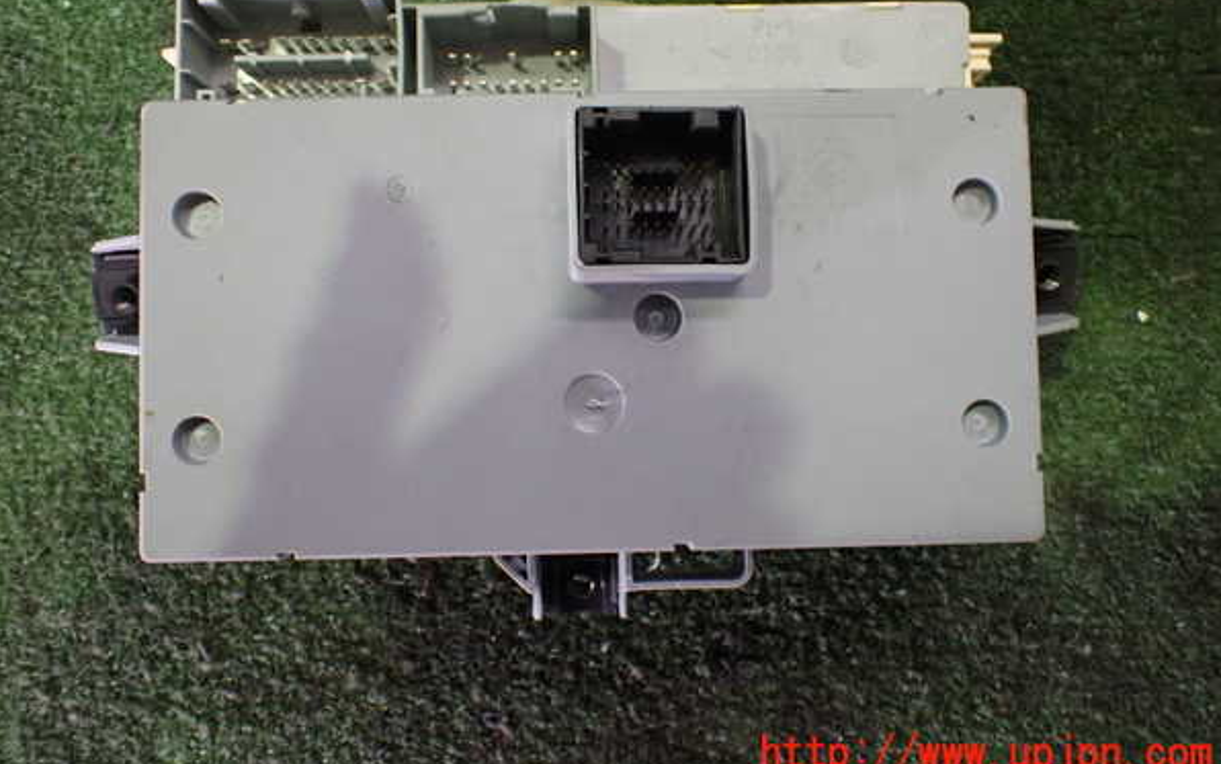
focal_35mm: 32
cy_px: 320
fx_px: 1065
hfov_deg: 59.6
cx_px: 608
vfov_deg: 39.4
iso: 800
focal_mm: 5.4
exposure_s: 1/100
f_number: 2.3
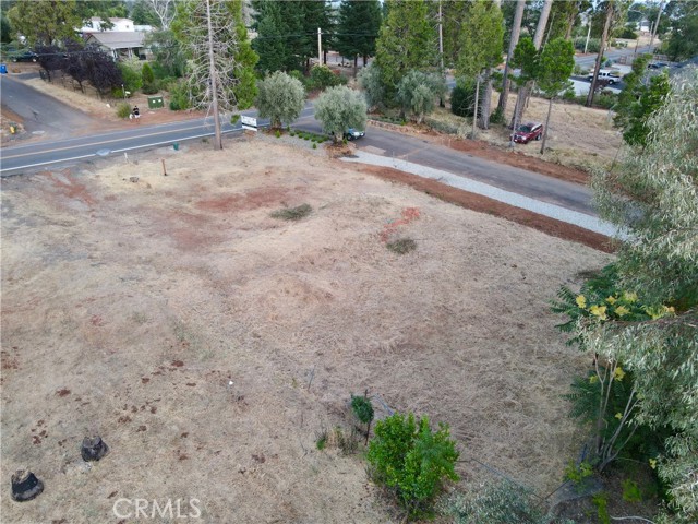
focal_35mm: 24
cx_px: 349
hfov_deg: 71.6
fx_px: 484
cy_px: 262
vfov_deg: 56.8
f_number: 2.8
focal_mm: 4.5
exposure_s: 1/15
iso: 330
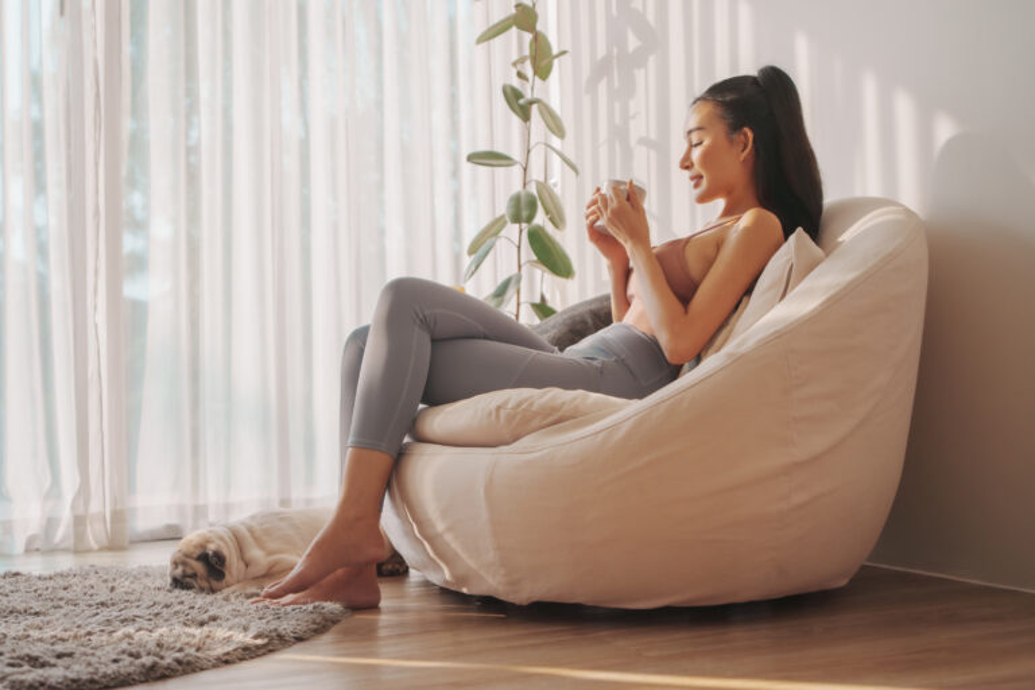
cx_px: 518
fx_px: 1150
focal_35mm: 40
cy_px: 345
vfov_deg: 33.4
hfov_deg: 48.5
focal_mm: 40
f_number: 2.8
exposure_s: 1/1600
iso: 160
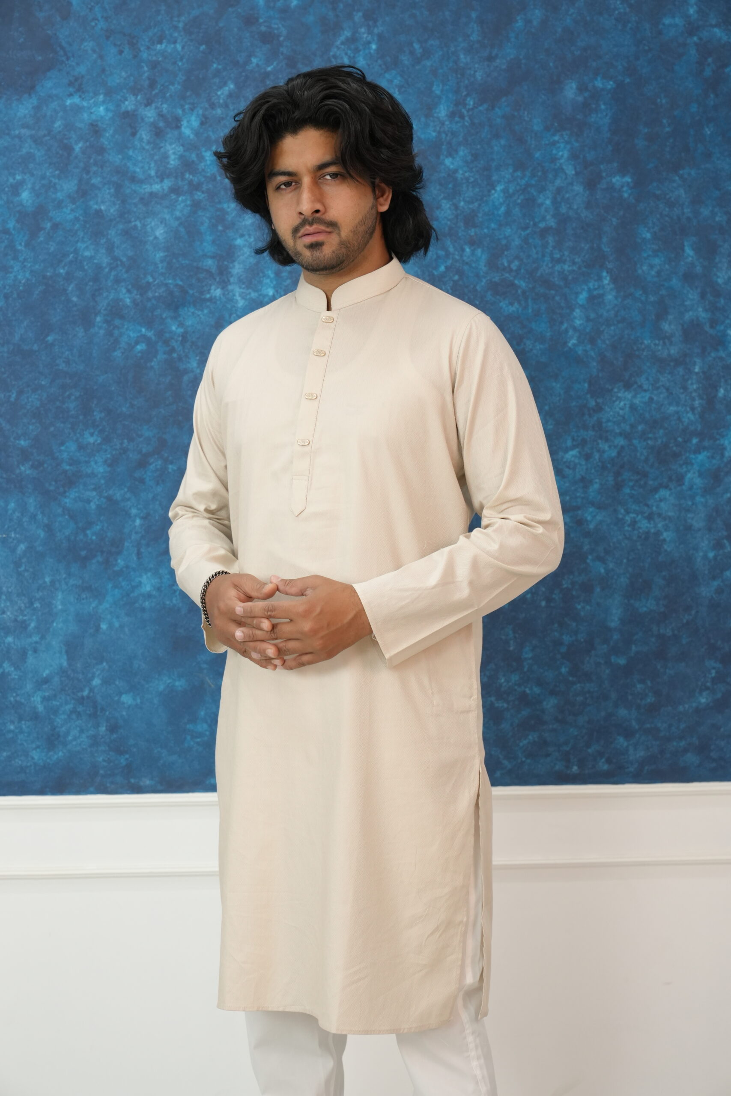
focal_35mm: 57
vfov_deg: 35.1
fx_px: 1736
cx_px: 366
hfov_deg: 23.8
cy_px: 548
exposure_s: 1/320
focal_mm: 57
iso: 1600
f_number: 4.5
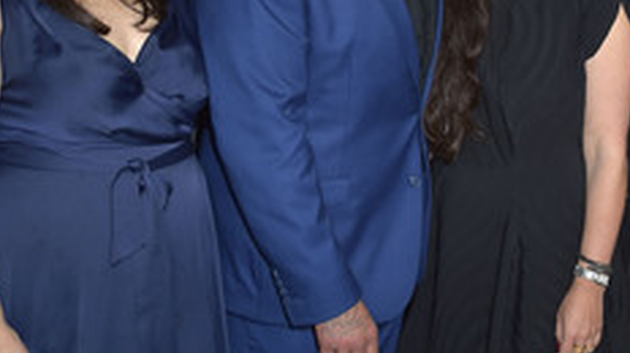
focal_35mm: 57
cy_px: 95
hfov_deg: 36.5
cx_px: 383
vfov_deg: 20.9
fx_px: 951
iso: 320
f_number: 6.3
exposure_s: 1/250
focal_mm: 28
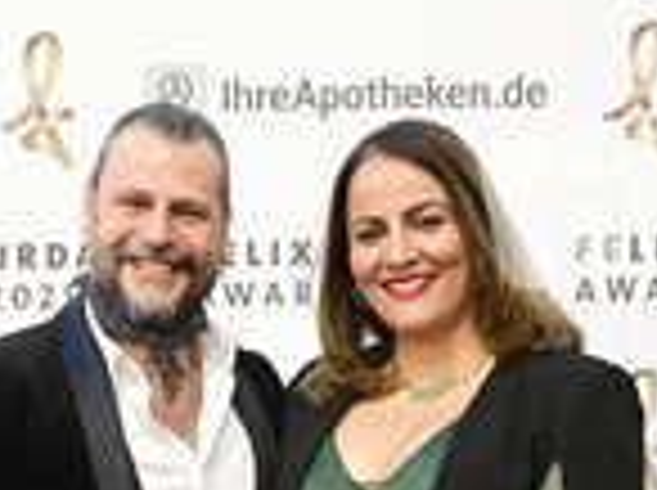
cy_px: 859
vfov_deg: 15.8
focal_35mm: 80
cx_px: 302
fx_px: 1522
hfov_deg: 24.4
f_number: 5
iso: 250
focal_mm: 30.5
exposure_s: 1/200
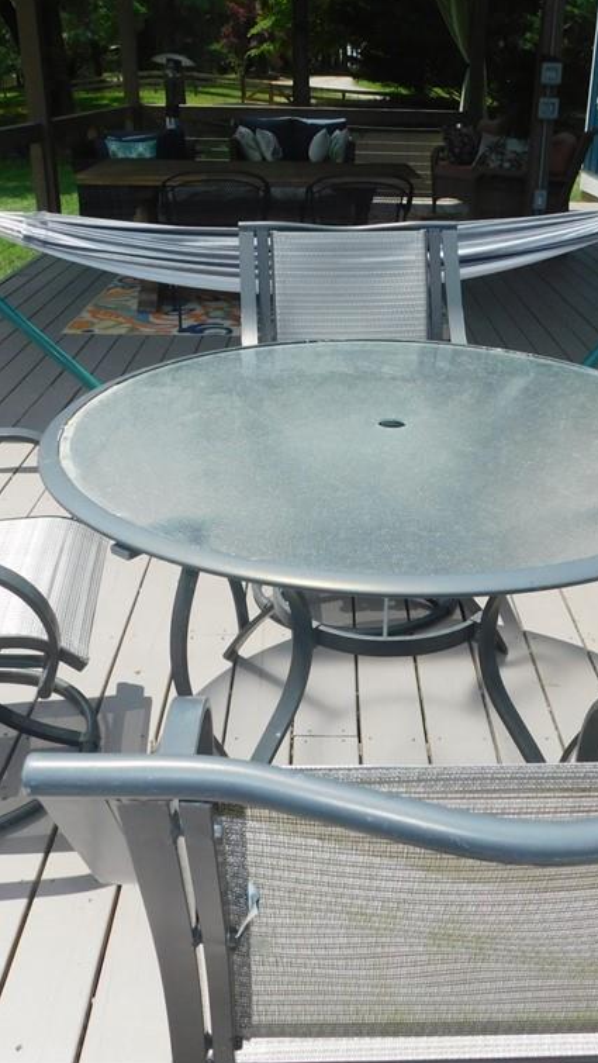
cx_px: 359
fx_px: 958
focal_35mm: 34
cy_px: 531
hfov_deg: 34.6
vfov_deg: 58.0
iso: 125
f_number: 3
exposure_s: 1/1250
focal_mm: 4
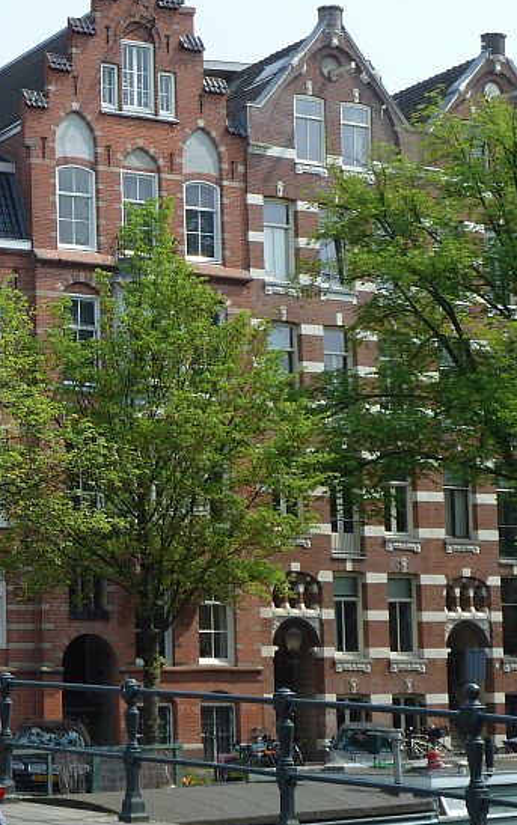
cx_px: -158
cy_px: 402
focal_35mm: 95
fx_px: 2139
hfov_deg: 13.3
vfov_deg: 21.9
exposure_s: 1/400
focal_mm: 7.9
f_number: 4
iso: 80
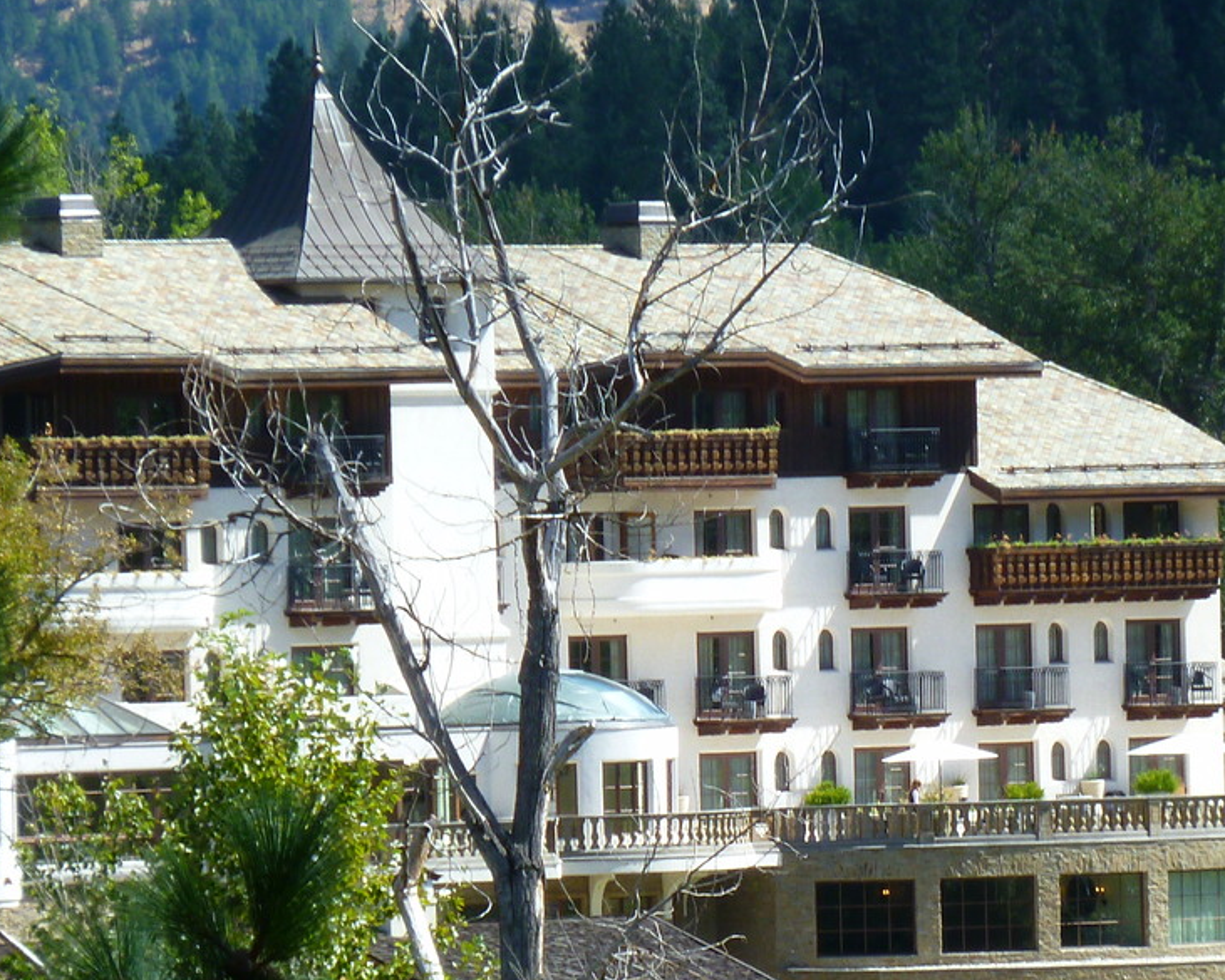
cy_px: 690
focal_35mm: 427
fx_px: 15483
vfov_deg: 3.6
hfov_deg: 4.5
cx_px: 783
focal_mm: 36
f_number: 5.9
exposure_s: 1/125
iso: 100
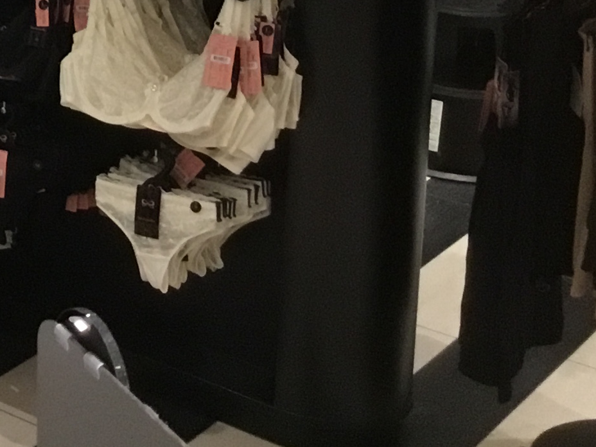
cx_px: -322
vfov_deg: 12.5
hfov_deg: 16.3
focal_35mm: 109
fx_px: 1877
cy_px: -331
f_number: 2.4
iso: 125
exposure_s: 1/30
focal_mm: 3.3
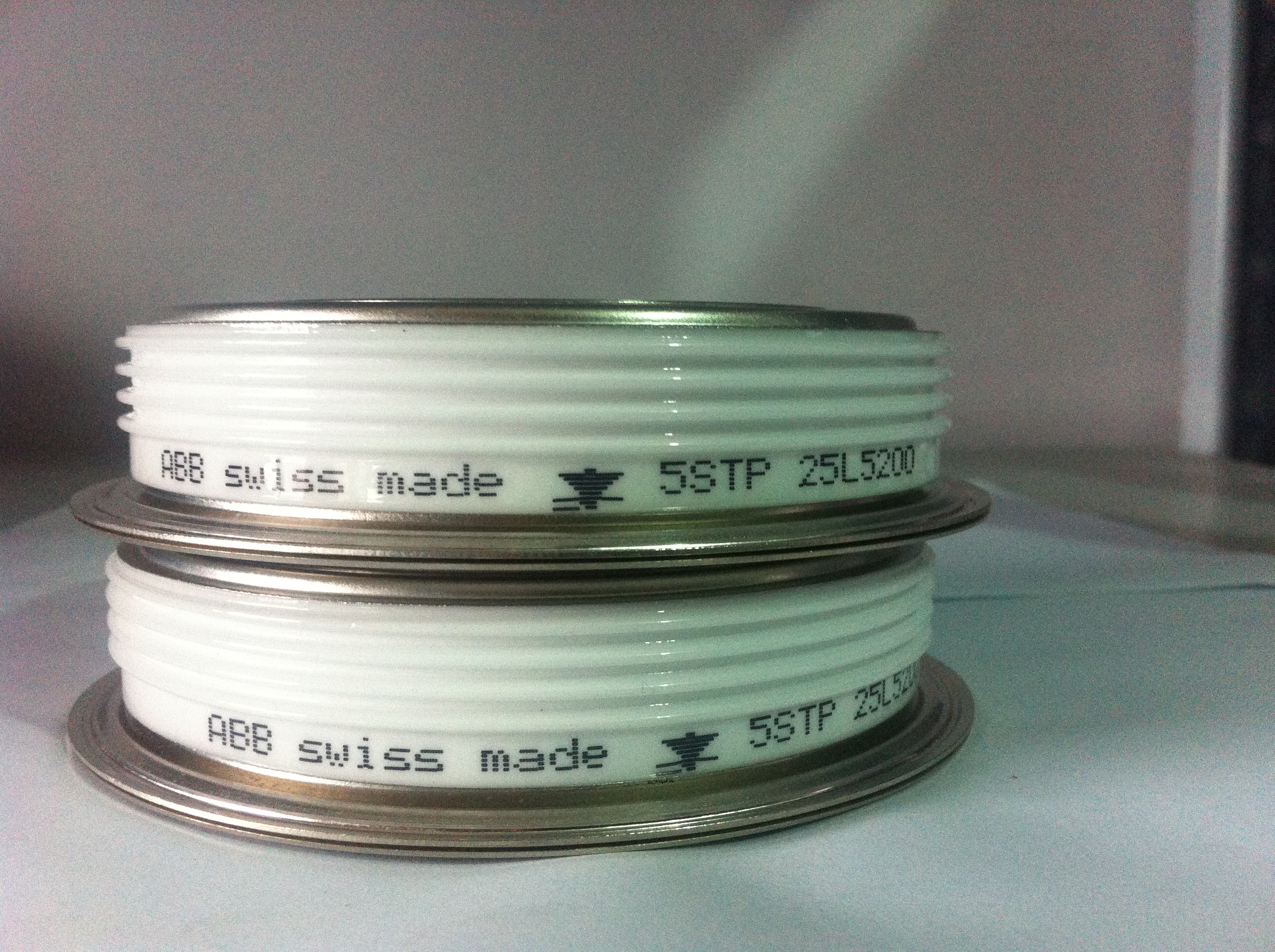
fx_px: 1287
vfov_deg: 40.6
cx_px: 638
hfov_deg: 52.7
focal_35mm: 35
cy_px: 476
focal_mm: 3.85
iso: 250
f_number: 2.8
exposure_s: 1/15
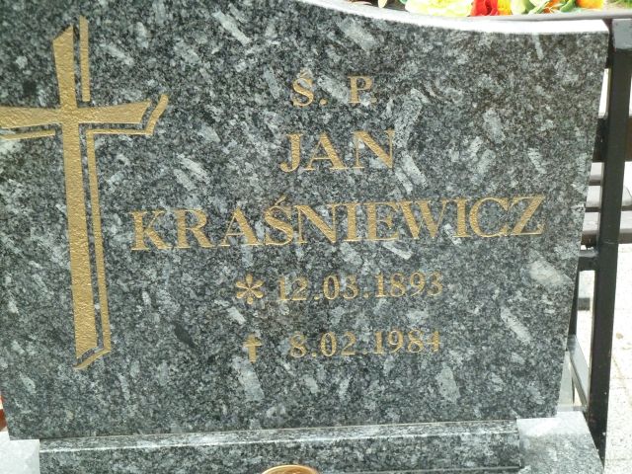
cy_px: 237
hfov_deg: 17.7
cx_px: 316
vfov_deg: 13.3
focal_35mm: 111
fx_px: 2027
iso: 500
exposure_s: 1/100
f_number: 4.4
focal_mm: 18.2
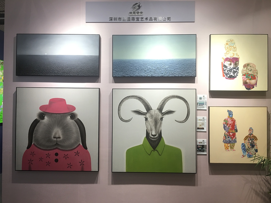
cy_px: 102
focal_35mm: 29
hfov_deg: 61.7
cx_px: 136
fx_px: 227
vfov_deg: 48.2
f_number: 2.2
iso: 50
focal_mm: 4.15
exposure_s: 1/33
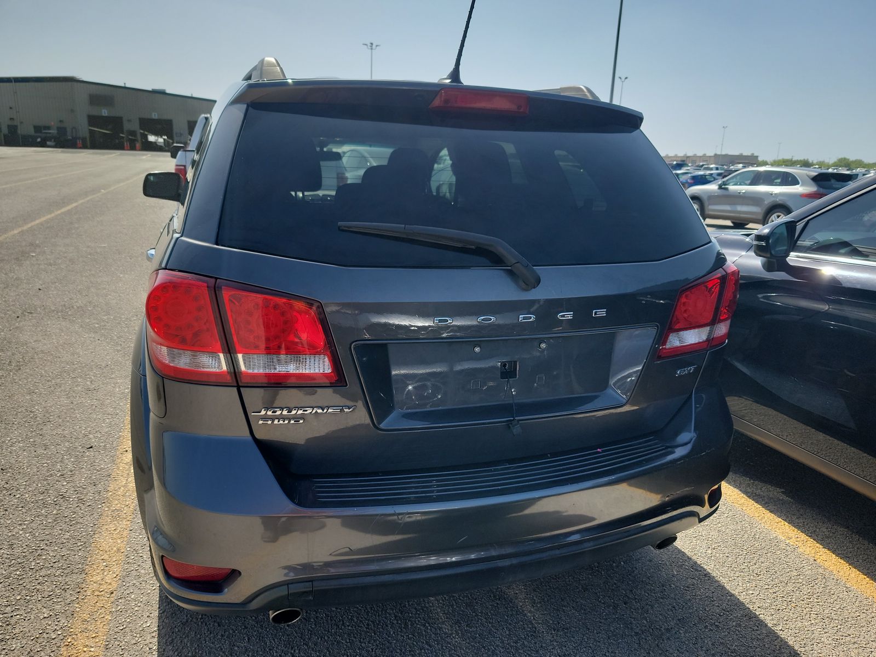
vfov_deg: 56.8
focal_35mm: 24
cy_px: 328
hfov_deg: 71.6
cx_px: 438
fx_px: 607
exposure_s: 1/555
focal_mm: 6.7
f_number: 1.8
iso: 50
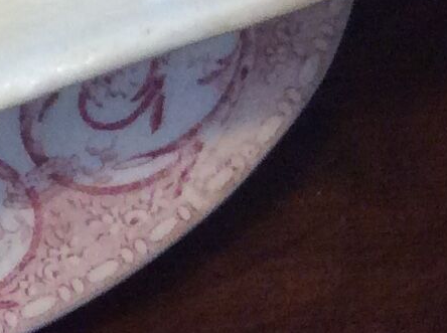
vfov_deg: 7.8
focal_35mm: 187
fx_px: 2410
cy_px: -164
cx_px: -619
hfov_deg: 9.5
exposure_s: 1/25
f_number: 2.4
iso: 100
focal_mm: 3.3
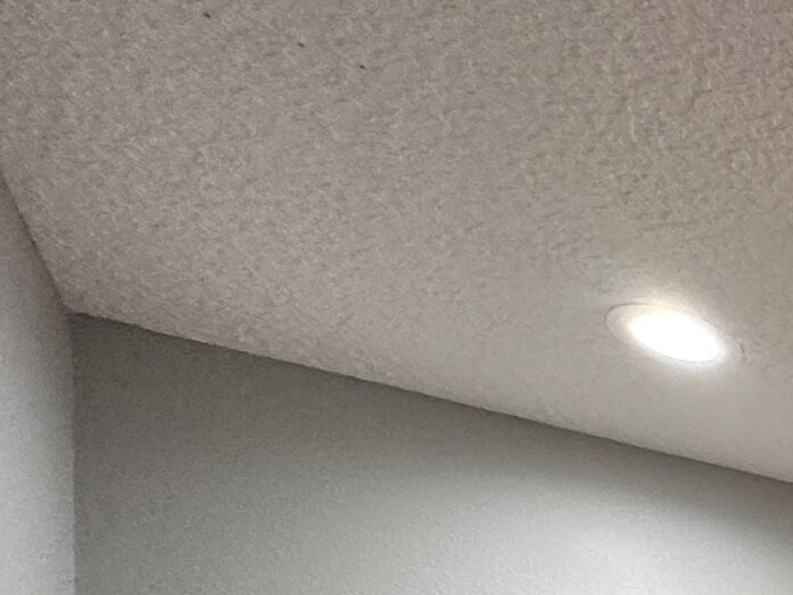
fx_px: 1375
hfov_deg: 18.7
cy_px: 1080
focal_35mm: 60
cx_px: 1619
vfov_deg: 18.7
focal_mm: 2.22
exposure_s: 1/60
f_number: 2.2
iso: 200
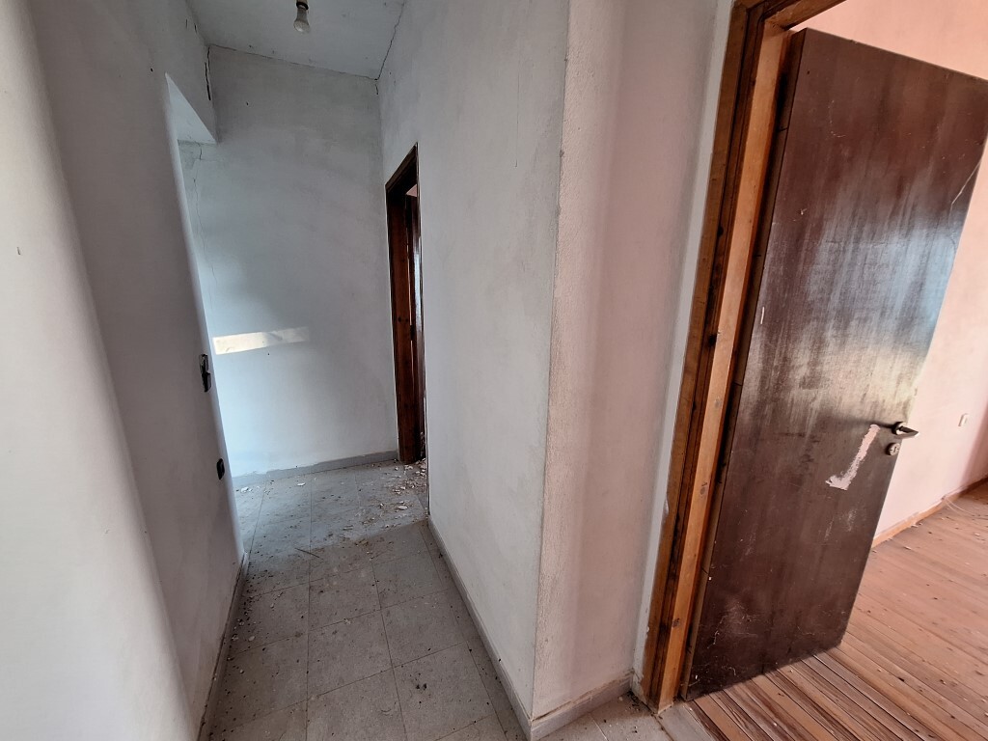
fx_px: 371
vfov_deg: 89.9
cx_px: 494
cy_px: 370
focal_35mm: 13
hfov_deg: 106.2
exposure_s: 1/50
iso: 160
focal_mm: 1.74
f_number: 2.2
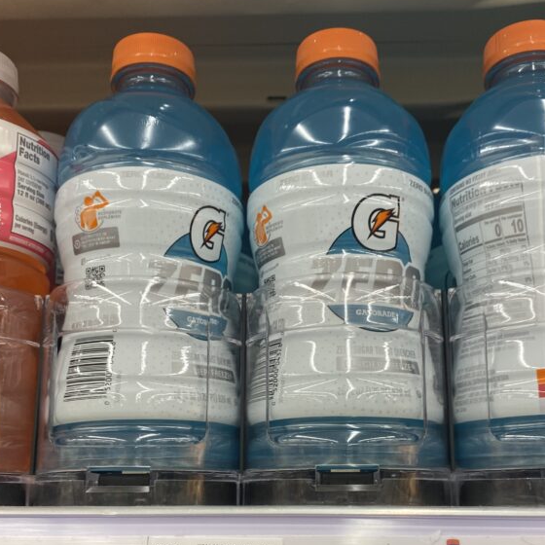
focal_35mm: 42
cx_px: 283
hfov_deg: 40.0
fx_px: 748
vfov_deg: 39.2
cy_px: 394
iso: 64
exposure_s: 1/59
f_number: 1.8
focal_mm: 4.25
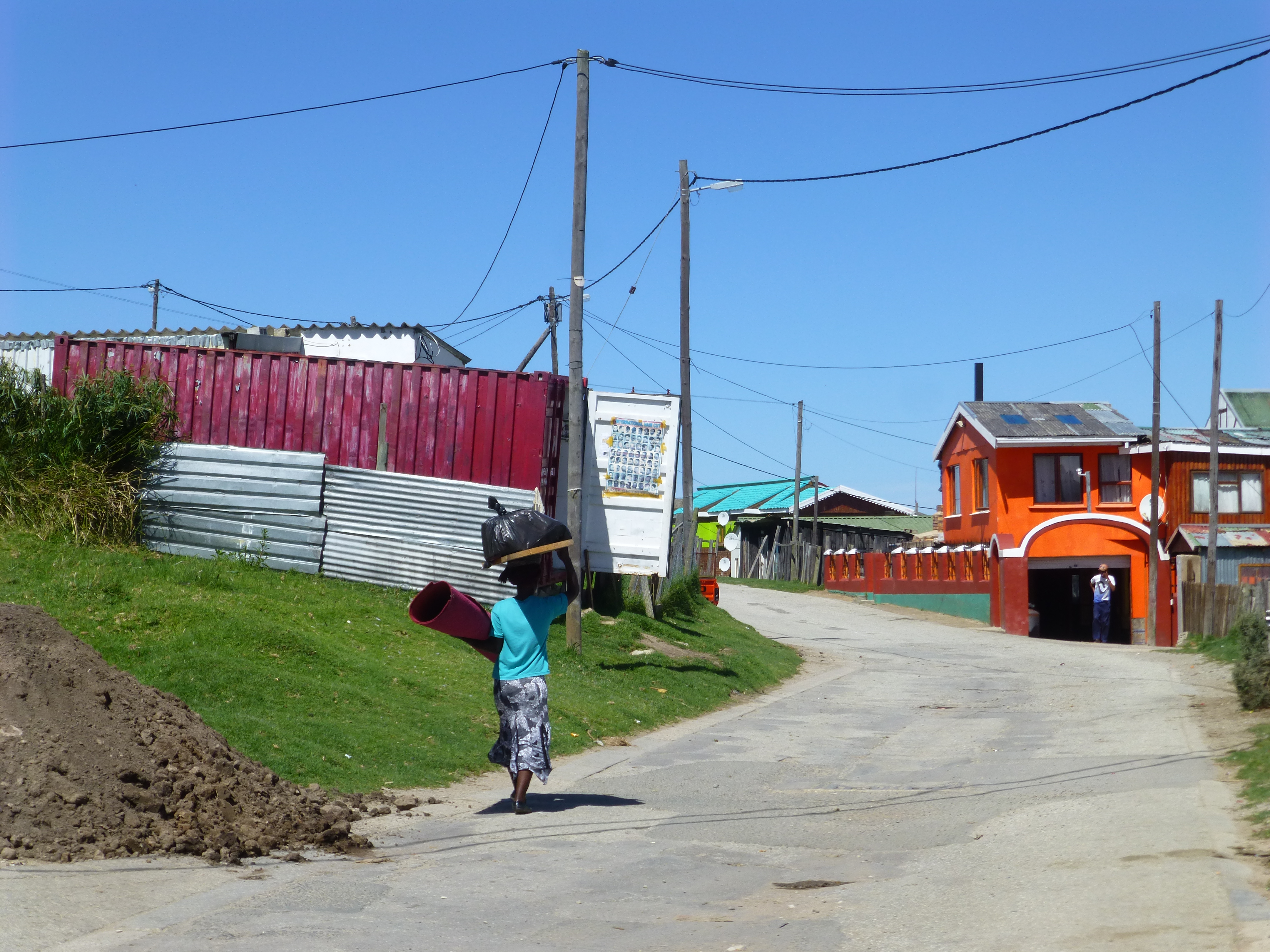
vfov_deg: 21.0
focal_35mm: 70
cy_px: 476
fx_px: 2568
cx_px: 635
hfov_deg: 27.8
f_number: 5
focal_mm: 12.5
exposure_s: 1/1000
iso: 100
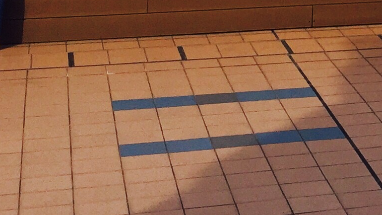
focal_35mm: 134
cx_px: 660
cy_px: -257
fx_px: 1357
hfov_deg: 14.4
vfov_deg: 8.4
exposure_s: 1/1883
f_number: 2.2
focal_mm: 4.15
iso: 32
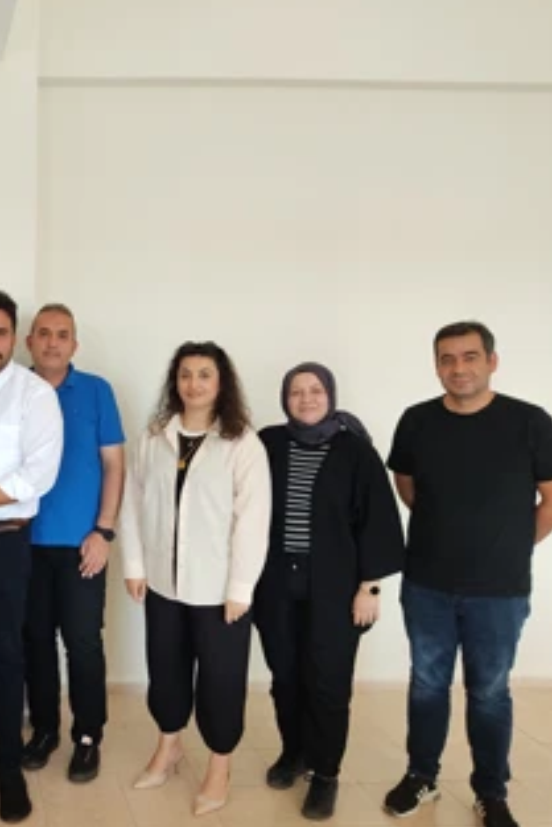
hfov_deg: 32.1
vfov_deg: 50.7
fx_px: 873
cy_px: 423
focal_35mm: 38
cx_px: -11
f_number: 1.79
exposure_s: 1/33
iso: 155
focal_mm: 4.74
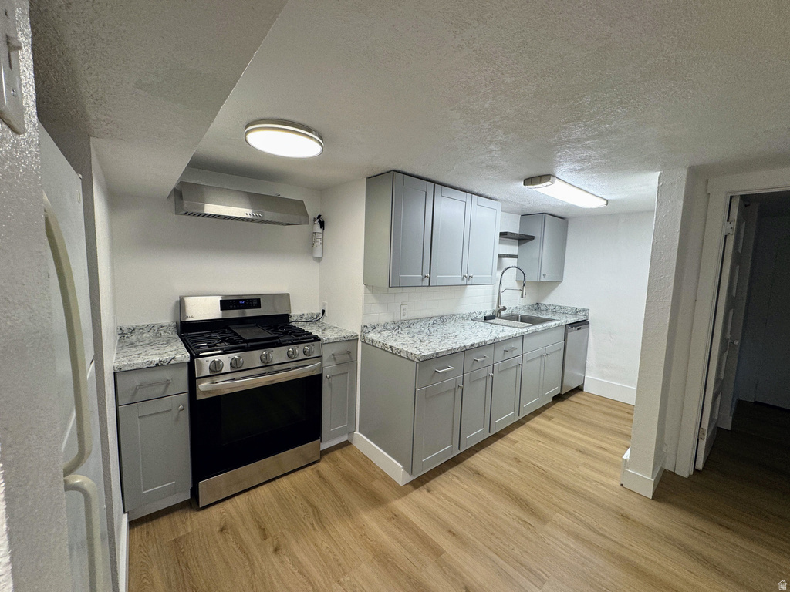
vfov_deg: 85.7
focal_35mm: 14
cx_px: 395
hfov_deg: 102.1
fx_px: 320
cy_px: 296
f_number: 2.2
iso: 100
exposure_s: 1/120
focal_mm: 2.22
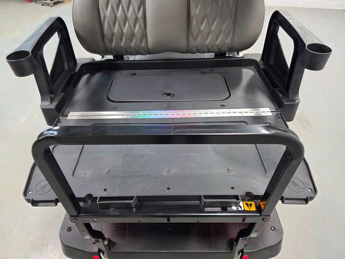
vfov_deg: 58.9
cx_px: 172
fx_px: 229
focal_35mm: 23
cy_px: 130
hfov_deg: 73.9
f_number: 1.7
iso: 250
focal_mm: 6.3
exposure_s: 1/120
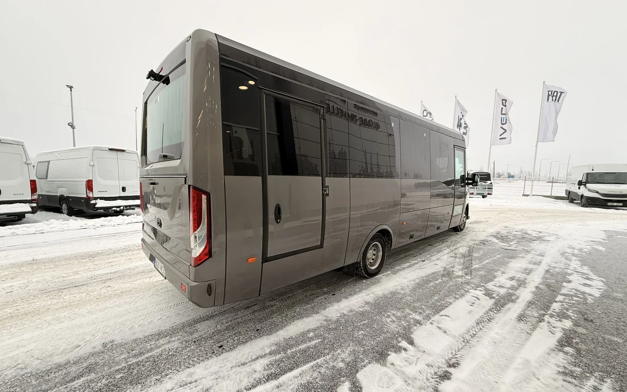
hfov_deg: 101.5
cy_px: 200
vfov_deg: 74.8
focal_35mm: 15
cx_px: 313
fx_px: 256
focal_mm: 2.22
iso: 160
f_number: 2.2
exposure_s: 1/99
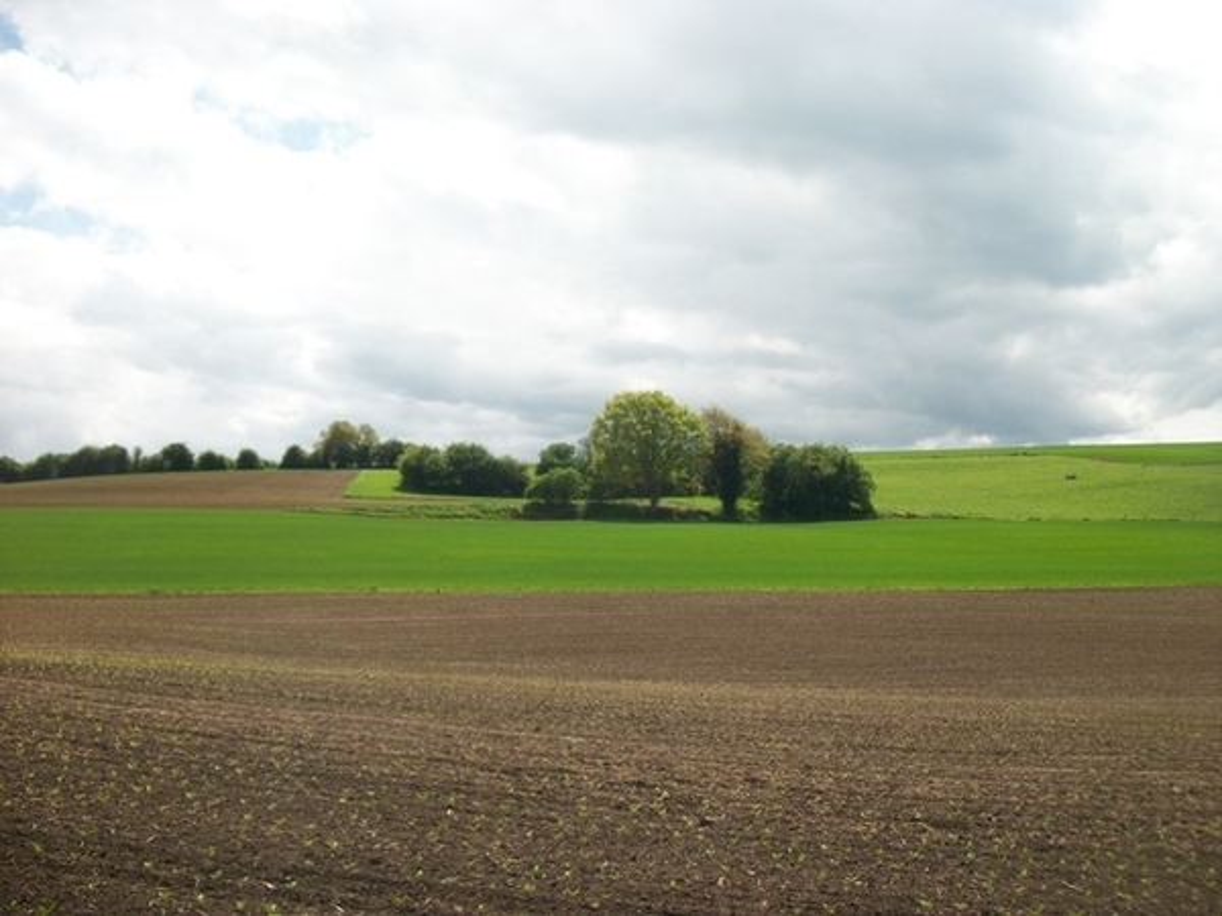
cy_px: 458
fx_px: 1130
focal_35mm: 32
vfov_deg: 44.2
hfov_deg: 56.8
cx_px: 611
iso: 80
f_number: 8.8
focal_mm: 5.7
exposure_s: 1/160
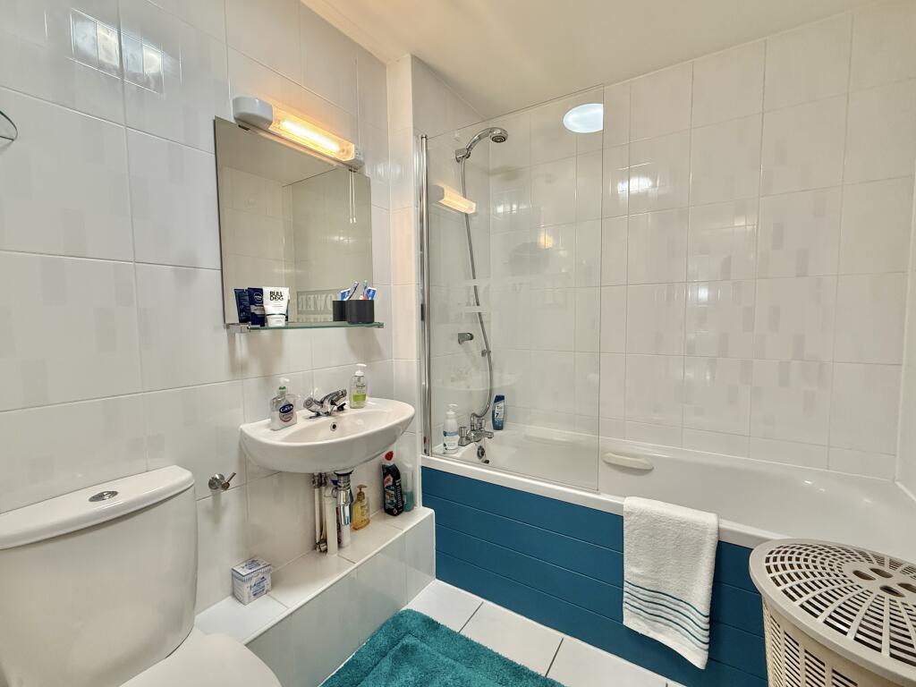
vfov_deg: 85.7
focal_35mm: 14
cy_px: 344
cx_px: 458
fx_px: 370
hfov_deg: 102.1
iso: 200
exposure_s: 1/100
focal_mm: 2.22
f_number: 2.2
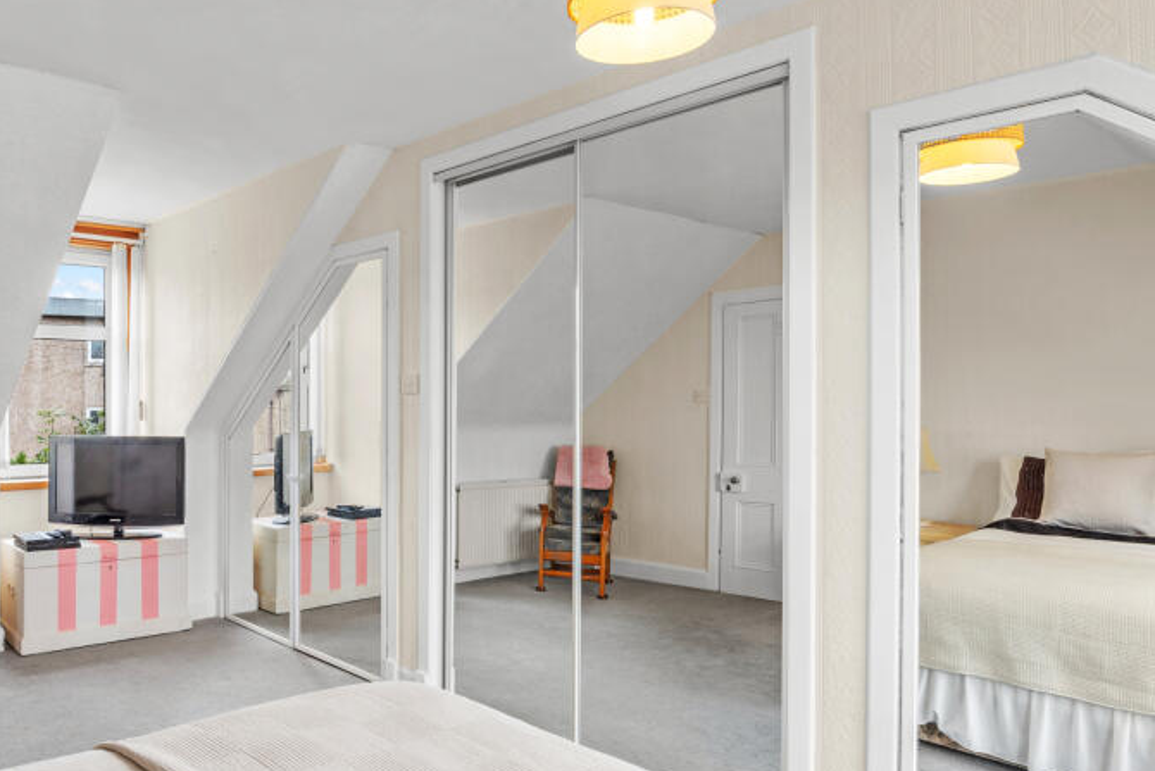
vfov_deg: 49.6
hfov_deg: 66.5
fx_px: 834
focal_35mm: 26
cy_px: 390
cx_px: 341
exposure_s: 1/3
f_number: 9
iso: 250
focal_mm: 17
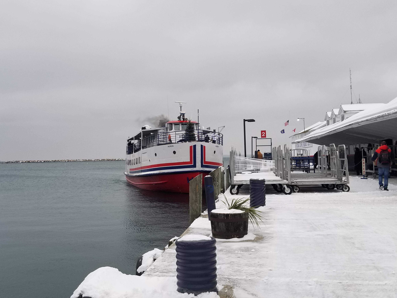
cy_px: 149
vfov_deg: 53.1
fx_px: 298
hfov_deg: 67.3
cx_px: 198
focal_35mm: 26
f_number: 1.7
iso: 50
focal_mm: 4.25
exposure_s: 1/420
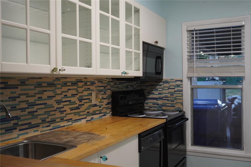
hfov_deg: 49.6
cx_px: 126
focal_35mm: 39
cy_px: 84
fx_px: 272
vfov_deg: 34.2
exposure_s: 1/160
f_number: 4.5
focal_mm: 26
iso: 1000
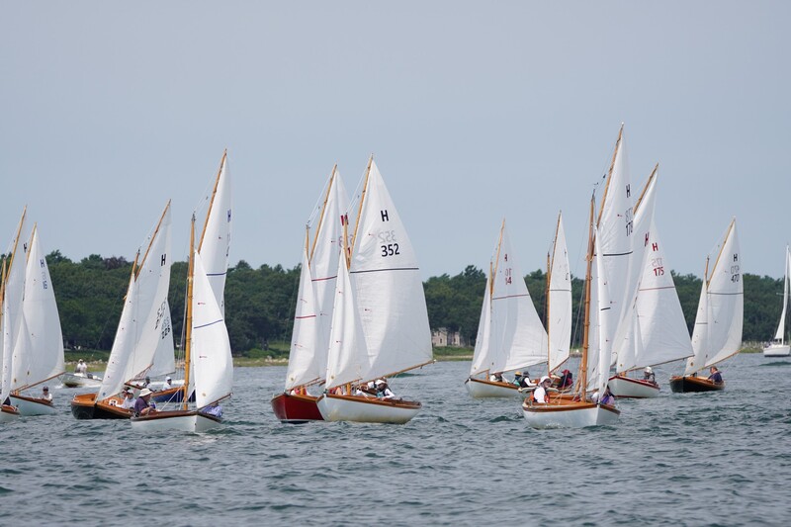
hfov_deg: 7.2
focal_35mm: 286
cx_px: 396
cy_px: 264
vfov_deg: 4.8
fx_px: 6293
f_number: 5.6
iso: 160
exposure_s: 1/1250
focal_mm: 191
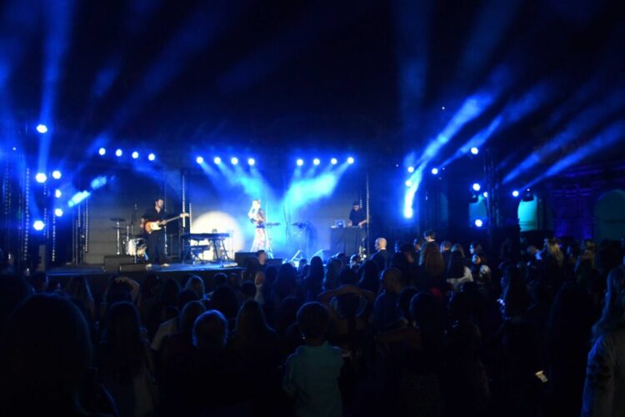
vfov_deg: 46.4
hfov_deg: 65.5
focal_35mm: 28
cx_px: 312
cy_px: 208
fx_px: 486
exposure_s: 1/160
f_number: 4
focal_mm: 24
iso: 8000
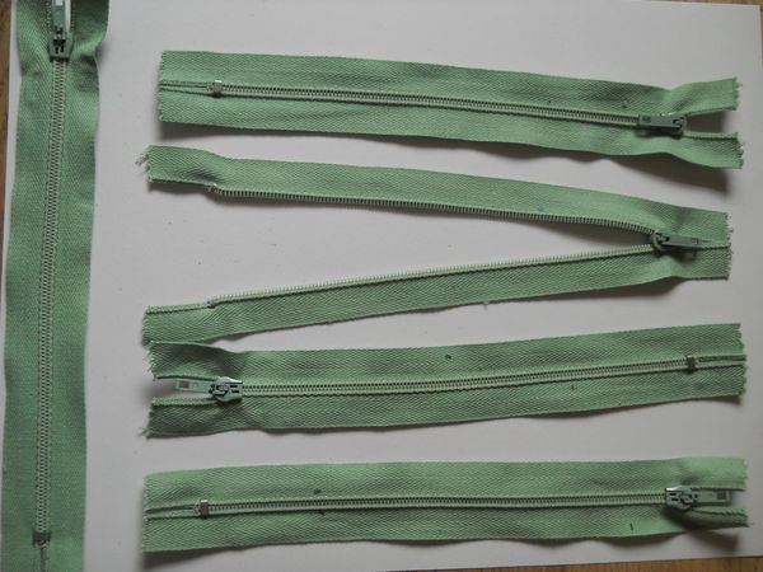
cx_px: 382
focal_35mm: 41
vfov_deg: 35.1
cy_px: 286
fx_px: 904
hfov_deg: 45.8
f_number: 3.1
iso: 80
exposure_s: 1/60
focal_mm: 6.72
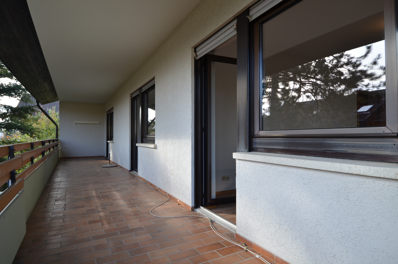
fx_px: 232
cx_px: 199
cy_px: 132
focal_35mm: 21
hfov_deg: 81.3
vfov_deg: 59.3
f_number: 6.3
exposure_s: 1/160
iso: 200
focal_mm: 14
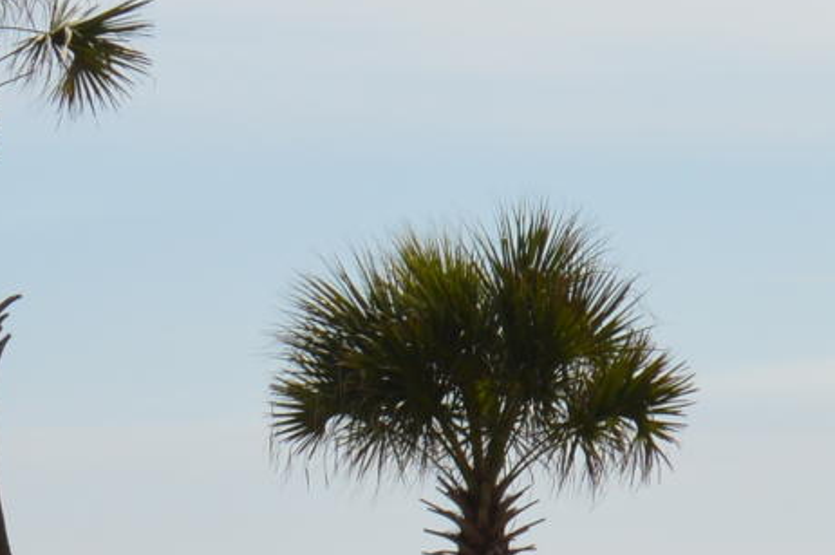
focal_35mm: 234
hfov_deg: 8.7
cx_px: -164
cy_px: 421
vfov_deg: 5.9
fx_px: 5422
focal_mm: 24
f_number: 10
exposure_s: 1/400
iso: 100
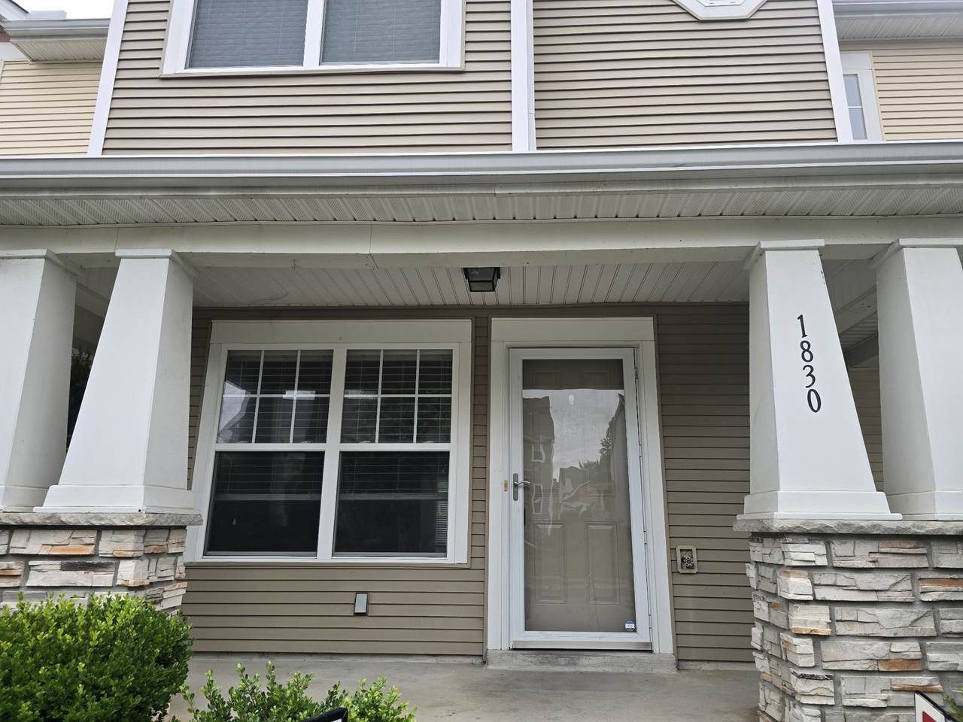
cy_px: 361
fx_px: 640
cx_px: 482
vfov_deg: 58.9
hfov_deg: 73.9
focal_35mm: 23
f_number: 1.7
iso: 16
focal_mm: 6.3
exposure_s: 1/180
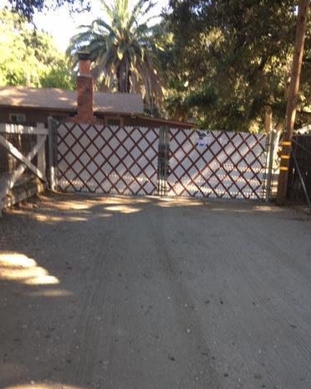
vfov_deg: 46.0
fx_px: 449
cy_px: 264
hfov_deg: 38.2
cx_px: 173
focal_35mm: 39
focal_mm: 4.15
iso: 25
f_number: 2.2
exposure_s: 1/60
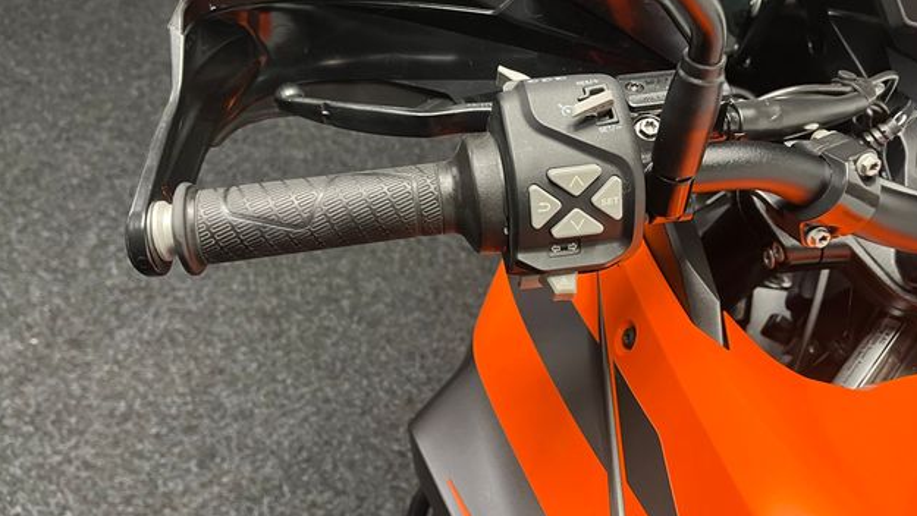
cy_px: 199
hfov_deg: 66.0
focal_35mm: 29
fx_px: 705
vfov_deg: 40.0
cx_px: 467
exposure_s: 1/50
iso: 500
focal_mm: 5.1
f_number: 1.6
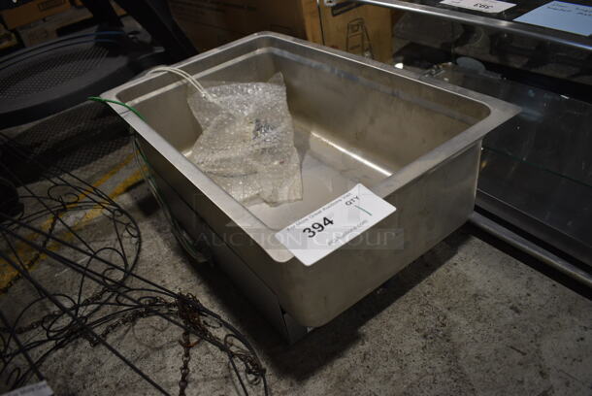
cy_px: 198
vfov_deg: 48.0
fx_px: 444
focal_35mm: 27
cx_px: 296
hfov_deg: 67.3
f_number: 3.5
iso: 800
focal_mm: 18
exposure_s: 1/125
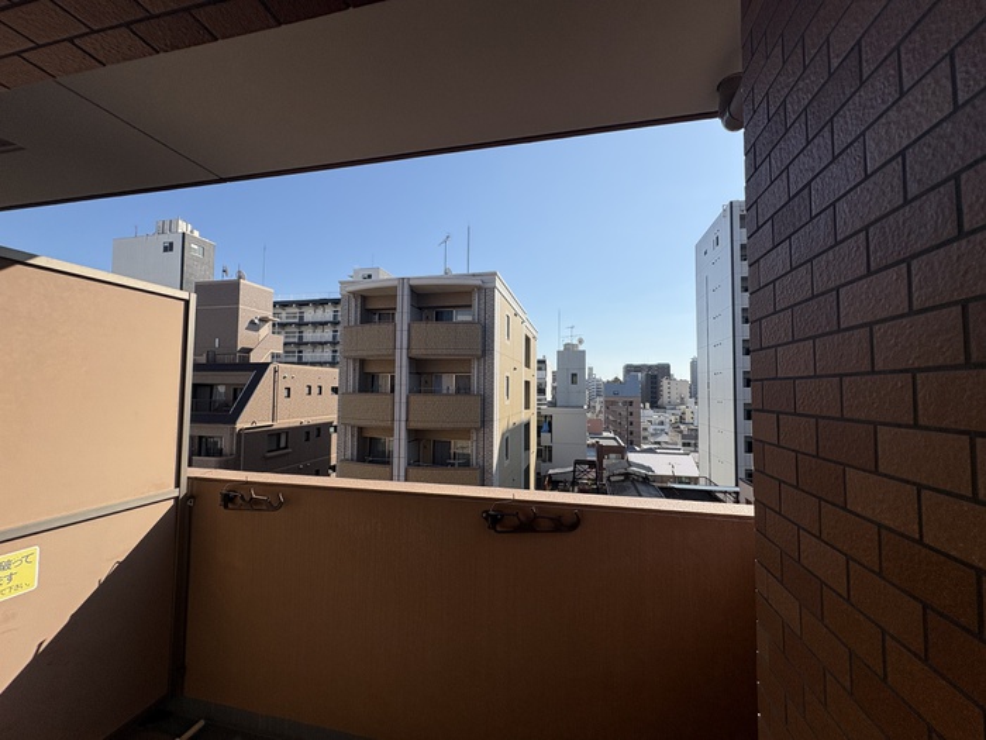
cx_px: 493
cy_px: 370
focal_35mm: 14
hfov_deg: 102.1
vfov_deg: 85.7
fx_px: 399
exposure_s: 1/2770
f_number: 2.2
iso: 50
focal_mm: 2.22
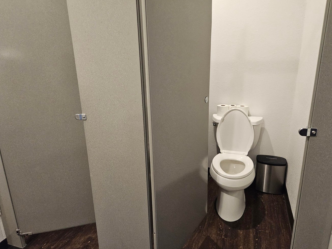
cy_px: 124
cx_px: 170
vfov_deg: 56.8
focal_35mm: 24
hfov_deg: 71.6
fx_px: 230
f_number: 1.8
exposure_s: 1/120
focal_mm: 5.4
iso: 640
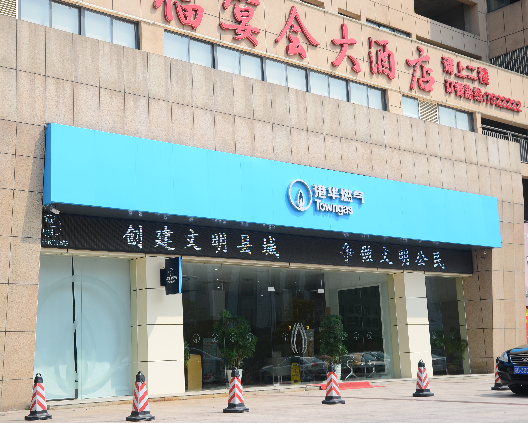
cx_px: 253
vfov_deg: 27.6
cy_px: 210
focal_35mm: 55
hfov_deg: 34.1
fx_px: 860
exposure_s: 1/250
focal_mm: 32
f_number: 8
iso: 100
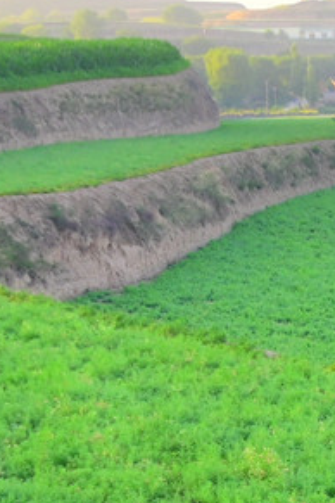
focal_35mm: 176
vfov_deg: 11.5
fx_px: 2456
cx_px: 1014
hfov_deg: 7.0
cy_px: 589
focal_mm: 32
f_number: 5
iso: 200
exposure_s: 1/250
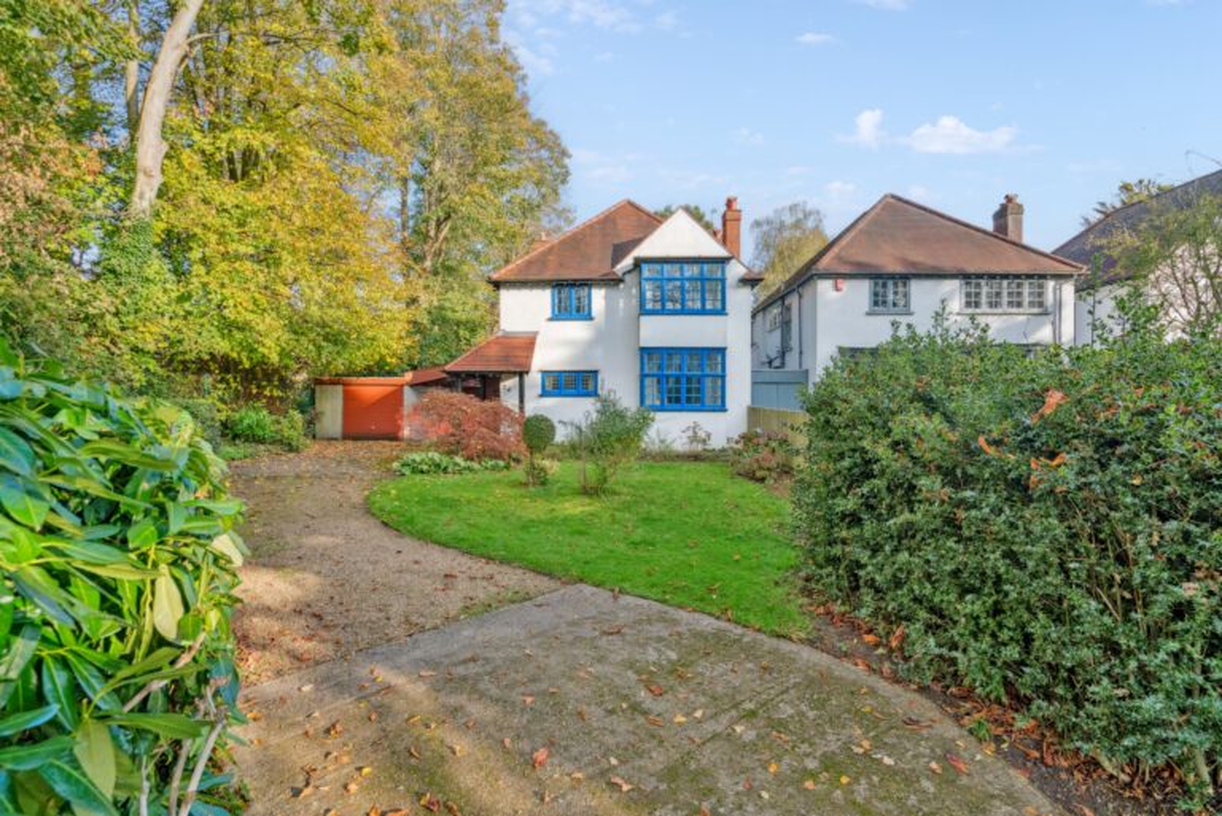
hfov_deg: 96.7
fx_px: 543
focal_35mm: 16
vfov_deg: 73.8
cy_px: 408
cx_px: 611
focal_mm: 16
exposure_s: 1/800
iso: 1600
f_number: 6.3
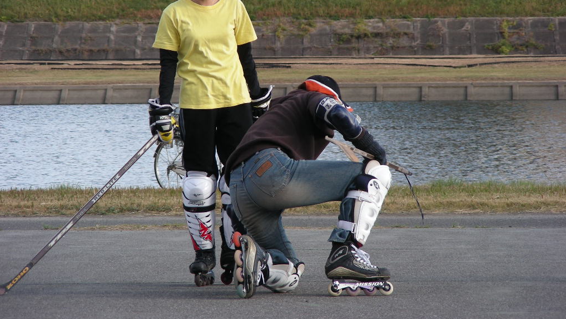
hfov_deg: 8.6
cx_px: 284
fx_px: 3783
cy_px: 116
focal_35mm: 252
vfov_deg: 4.8
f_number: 3.5
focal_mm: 38.3
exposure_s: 1/180
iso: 50
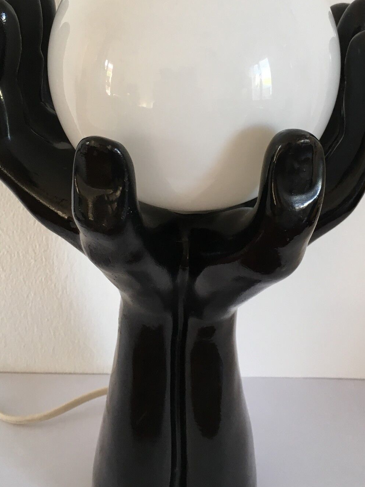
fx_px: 618
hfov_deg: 32.9
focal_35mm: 44
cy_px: 167
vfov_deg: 42.4
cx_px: 199
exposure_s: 1/33
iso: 80
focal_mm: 4.15
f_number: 2.2
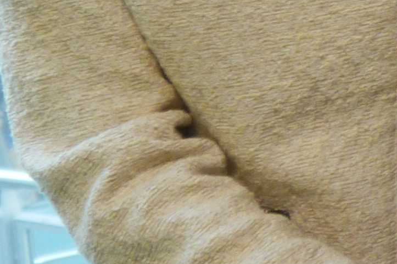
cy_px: -336
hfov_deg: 8.4
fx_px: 2338
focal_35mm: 212
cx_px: 1107
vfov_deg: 6.2
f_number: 3.8
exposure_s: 1/60
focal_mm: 16
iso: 500
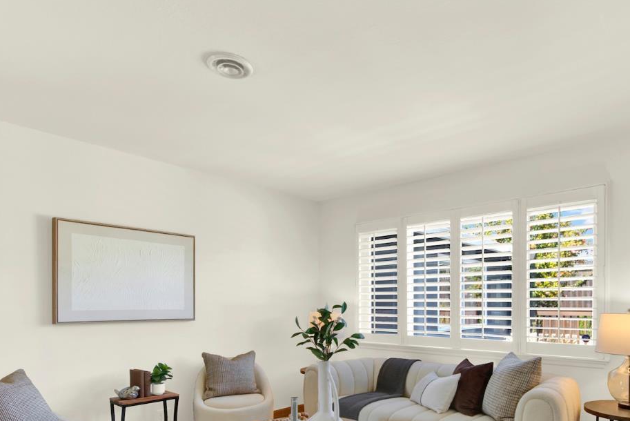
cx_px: 388
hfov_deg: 74.9
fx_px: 403
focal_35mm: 23
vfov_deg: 53.1
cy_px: 309
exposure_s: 1/5
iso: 100
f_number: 14
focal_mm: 14
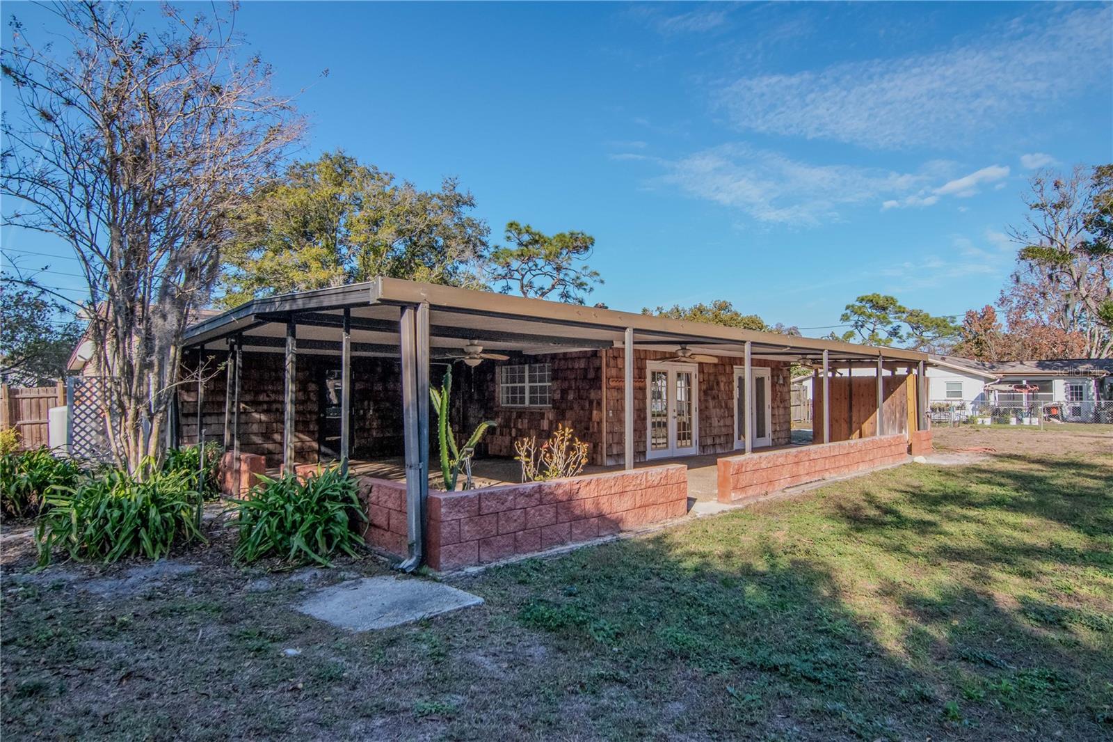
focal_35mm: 20
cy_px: 371
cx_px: 556
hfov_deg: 85.4
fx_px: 603
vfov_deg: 63.2
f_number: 11
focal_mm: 13
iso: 1000
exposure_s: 1/500
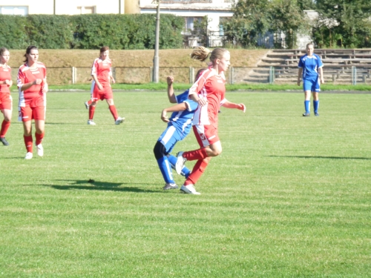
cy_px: 139
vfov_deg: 8.9
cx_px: 186
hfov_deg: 11.8
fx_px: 1790
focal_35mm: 167
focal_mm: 29.7
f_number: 3.7
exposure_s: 1/500
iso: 160
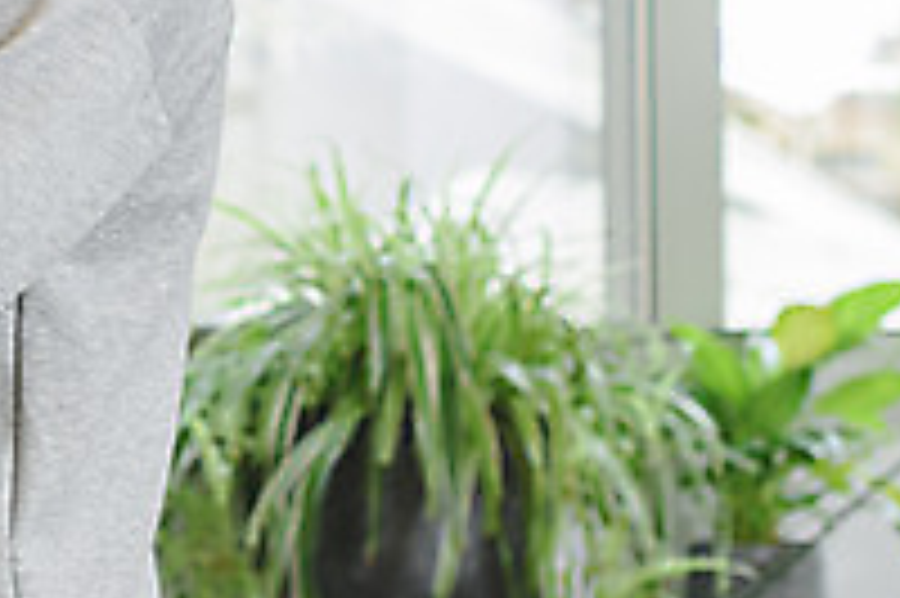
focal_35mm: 150
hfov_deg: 13.5
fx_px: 3747
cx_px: 2
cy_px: -81
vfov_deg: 9.0
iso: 200
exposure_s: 1/100
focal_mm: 50
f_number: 3.5
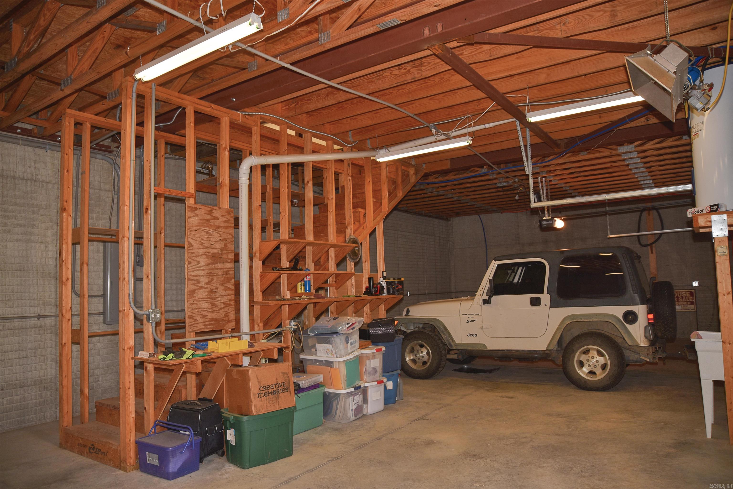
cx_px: 366
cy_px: 244
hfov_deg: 73.7
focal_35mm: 24
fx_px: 489
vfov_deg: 53.2
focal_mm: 24
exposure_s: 1/60
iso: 100
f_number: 4
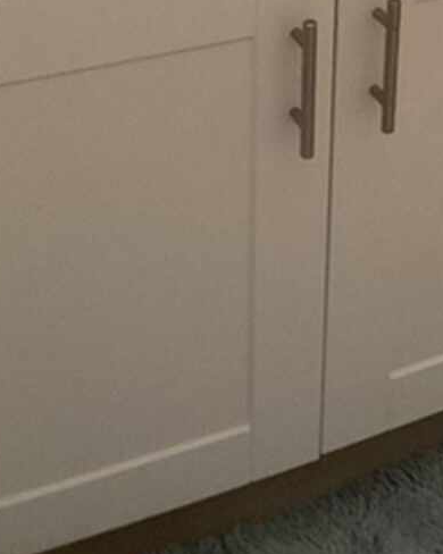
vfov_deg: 17.8
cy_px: -224
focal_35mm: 99
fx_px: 1624
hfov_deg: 15.4
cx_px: 346
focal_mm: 3
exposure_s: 1/60
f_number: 1.8
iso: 200
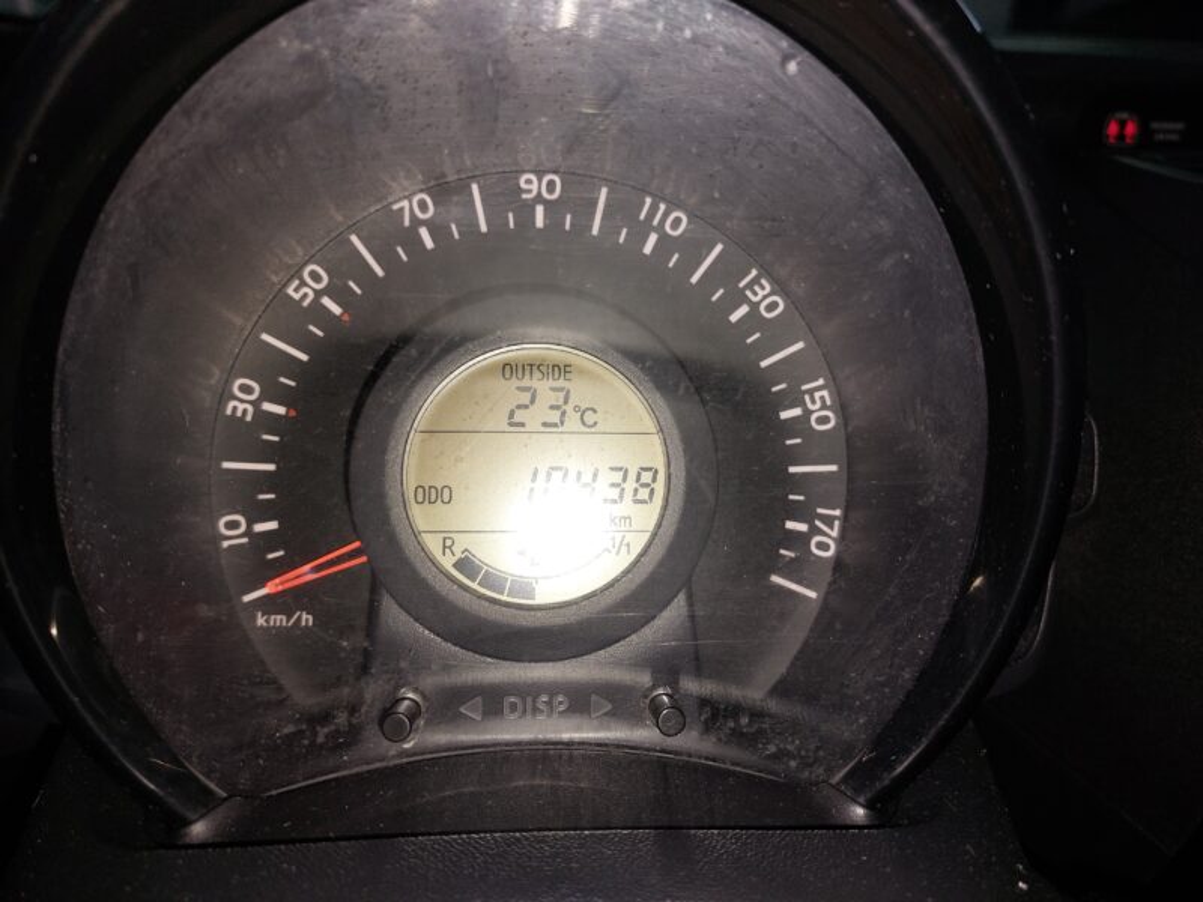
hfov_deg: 69.4
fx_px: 869
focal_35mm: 25
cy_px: 451
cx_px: 602
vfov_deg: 54.9
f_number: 1.8
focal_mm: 5.23
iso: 40
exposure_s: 1/100
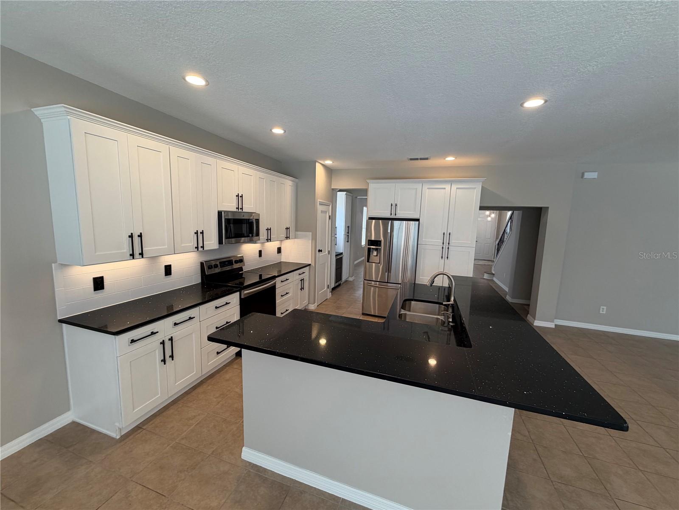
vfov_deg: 85.7
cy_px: 255
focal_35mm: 14
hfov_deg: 102.1
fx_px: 275
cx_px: 340
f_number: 2.2
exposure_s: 1/120
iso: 125
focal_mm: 2.22
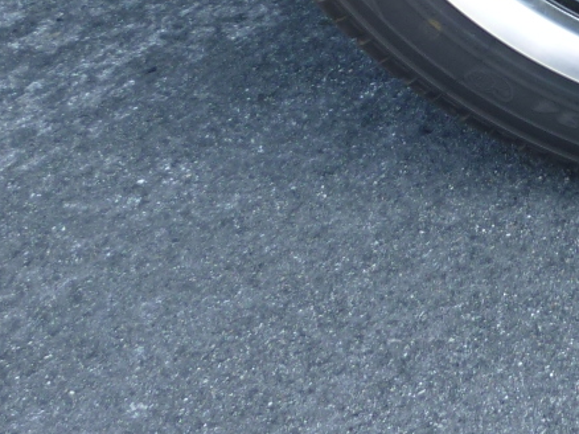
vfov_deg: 12.7
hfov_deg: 17.3
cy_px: -337
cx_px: 773
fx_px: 1772
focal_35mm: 106
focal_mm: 5.2
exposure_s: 1/80
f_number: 3.3
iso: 80
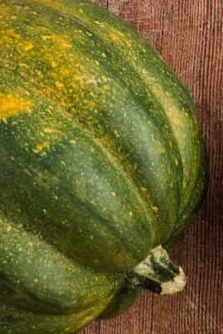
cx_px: 259
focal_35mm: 223
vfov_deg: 9.1
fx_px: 2074
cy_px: 439
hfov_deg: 6.1
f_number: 11
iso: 1600
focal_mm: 50
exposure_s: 1/200
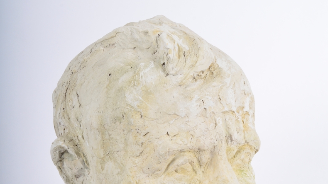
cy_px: 207
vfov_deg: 14.5
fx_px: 704
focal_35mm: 81
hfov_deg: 26.2
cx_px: 164
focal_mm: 34
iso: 200
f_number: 14
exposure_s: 1/200
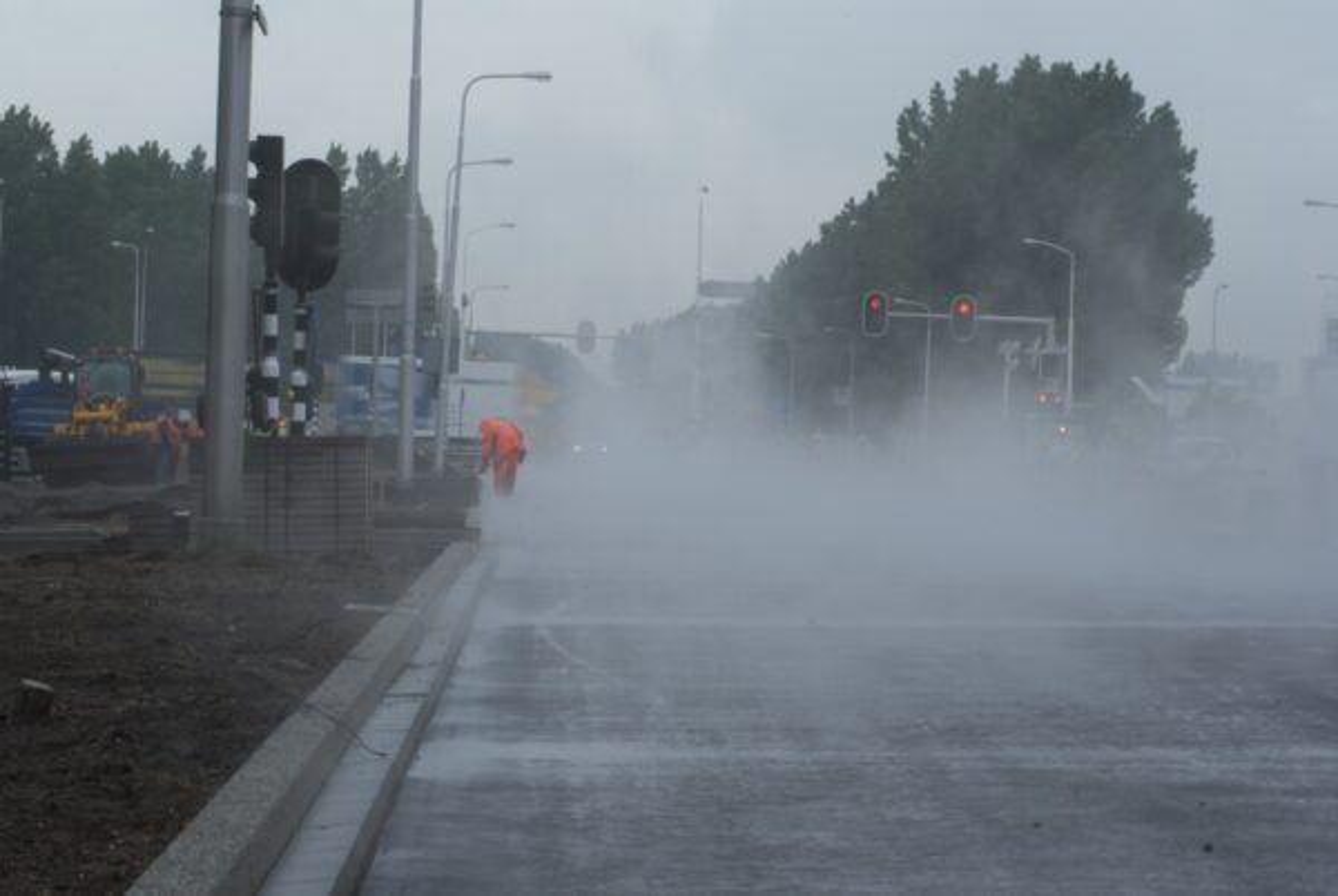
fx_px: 3908
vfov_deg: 13.1
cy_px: 448
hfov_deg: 19.4
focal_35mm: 105
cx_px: 669
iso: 100
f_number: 32
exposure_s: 1/10
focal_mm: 70
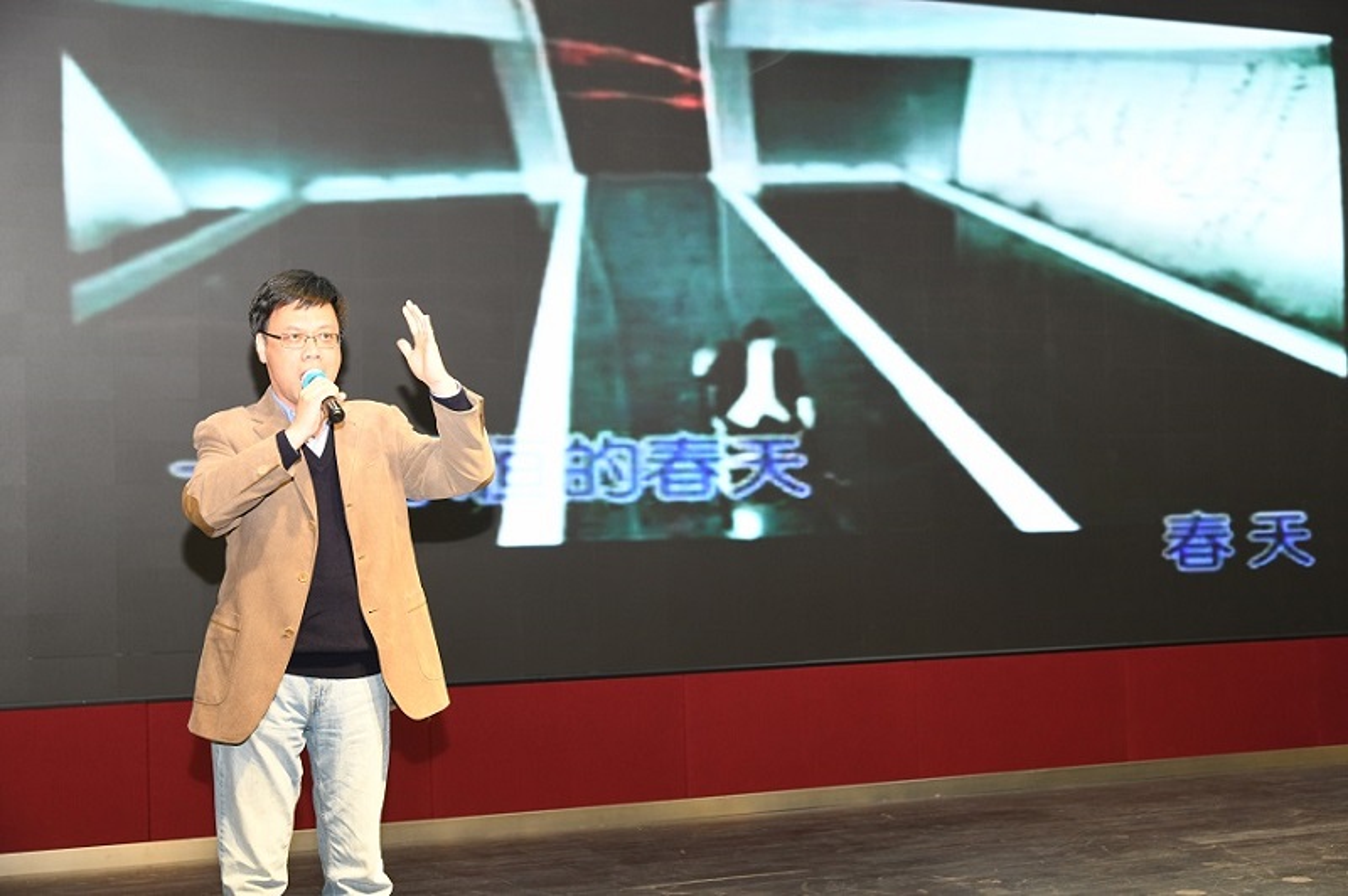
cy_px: 448
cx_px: 674
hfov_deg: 38.2
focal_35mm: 52
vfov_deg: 25.9
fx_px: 1945
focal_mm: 52
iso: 1250
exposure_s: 1/160
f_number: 5
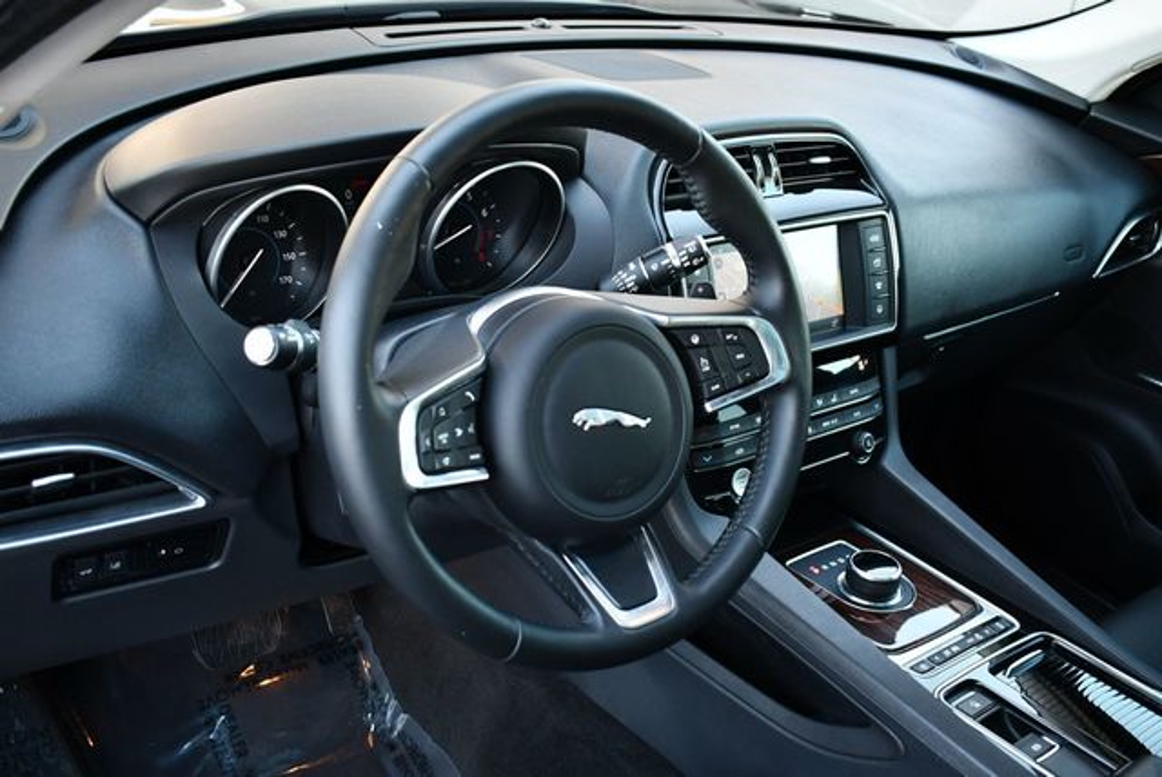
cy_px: 388
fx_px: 1292
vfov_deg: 33.5
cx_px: 581
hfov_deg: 48.4
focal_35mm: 40
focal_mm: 20
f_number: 3.5
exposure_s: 1/125
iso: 800
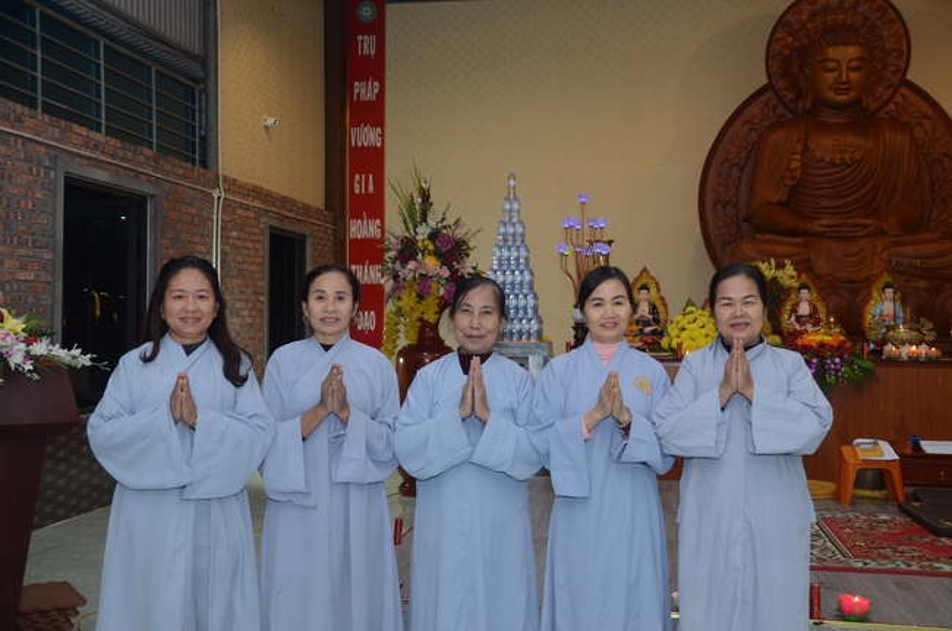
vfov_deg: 32.9
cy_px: 316
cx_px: 476
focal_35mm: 40
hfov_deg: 48.0
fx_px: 1069
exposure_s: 1/100
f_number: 5
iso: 800
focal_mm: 27
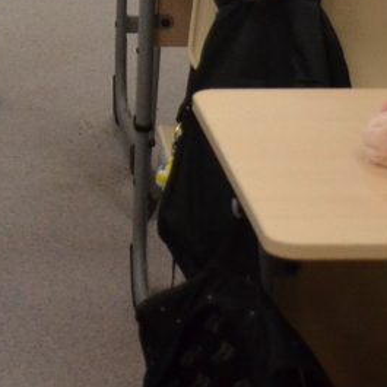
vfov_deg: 8.6
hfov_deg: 8.6
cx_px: -85
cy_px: -111
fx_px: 2530
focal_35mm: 200
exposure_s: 1/500
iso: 1600
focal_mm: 26
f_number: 3.8
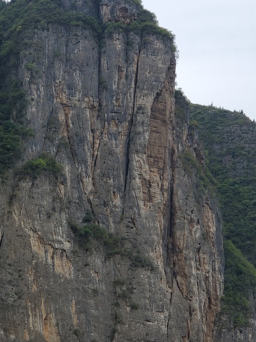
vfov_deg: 22.5
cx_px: 58
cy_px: 202
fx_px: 858
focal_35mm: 87
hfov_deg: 16.9
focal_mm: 6
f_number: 2.4
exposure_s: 1/339
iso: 50
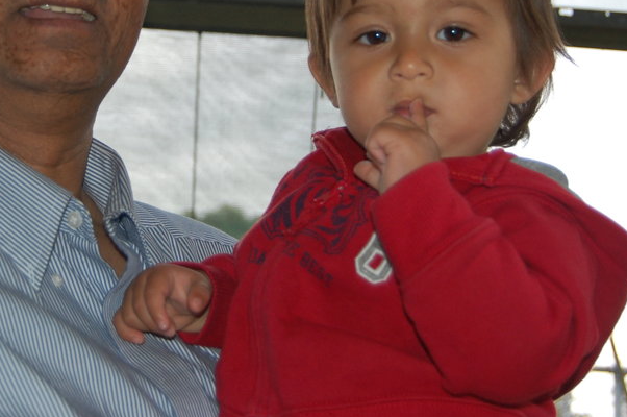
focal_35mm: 97
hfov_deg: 20.9
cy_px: 76
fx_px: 1688
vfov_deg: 14.0
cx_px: 183
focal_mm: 38
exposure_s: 1/250
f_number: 4.8
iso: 400
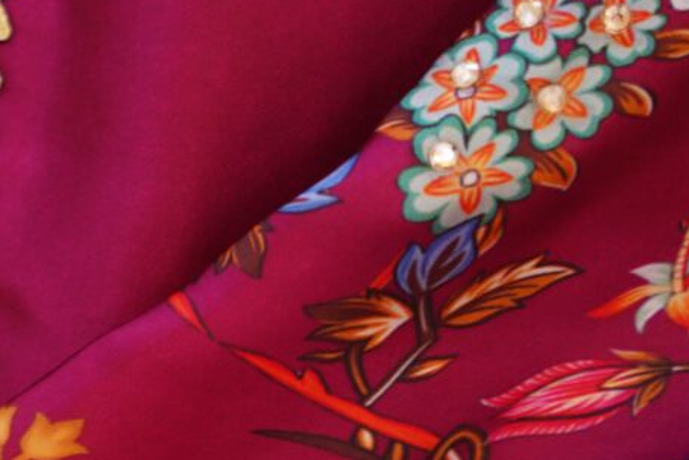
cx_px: -1216
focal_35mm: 395
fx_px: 7562
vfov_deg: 3.5
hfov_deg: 5.0
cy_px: 938
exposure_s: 1/125
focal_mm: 70
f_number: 3.5
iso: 64
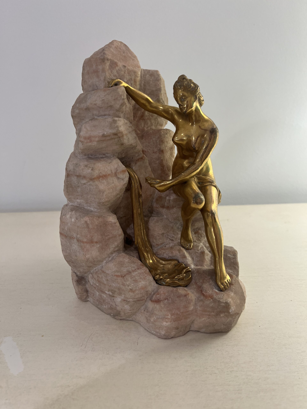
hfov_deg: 53.1
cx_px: 154
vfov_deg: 67.3
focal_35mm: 26
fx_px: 307
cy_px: 204
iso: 125
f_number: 1.5
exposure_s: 1/100
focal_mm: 5.7
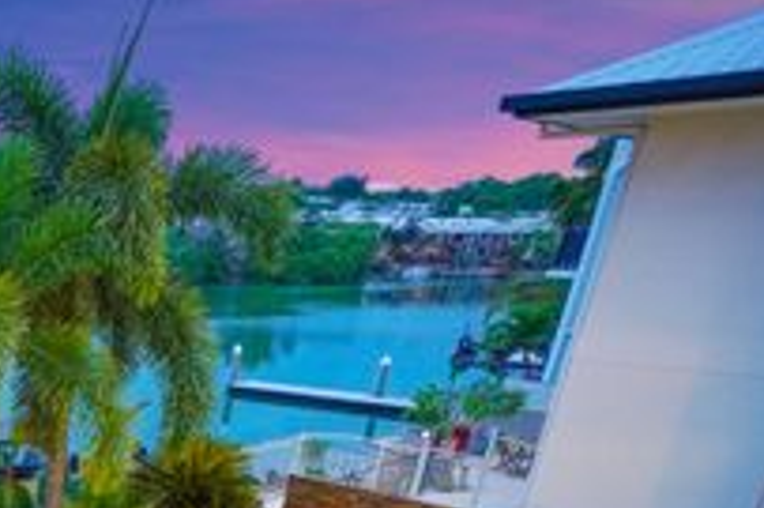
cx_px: -109
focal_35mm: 37
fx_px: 785
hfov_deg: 40.1
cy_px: 574
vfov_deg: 31.4
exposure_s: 1/15
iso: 1000
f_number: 4
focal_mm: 16
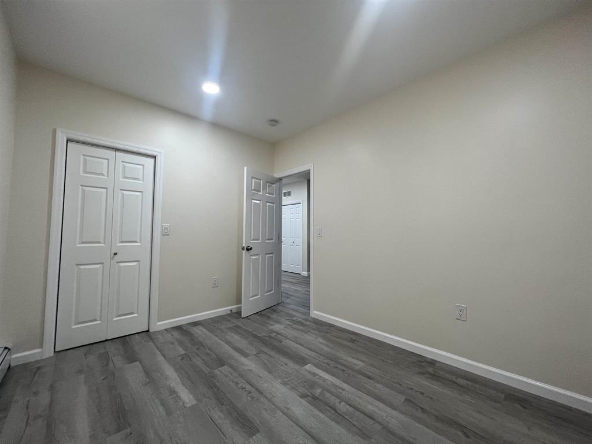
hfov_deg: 106.2
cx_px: 296
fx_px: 222
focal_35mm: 13
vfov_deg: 89.9
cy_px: 222
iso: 160
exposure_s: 1/120
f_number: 1.8
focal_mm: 1.57
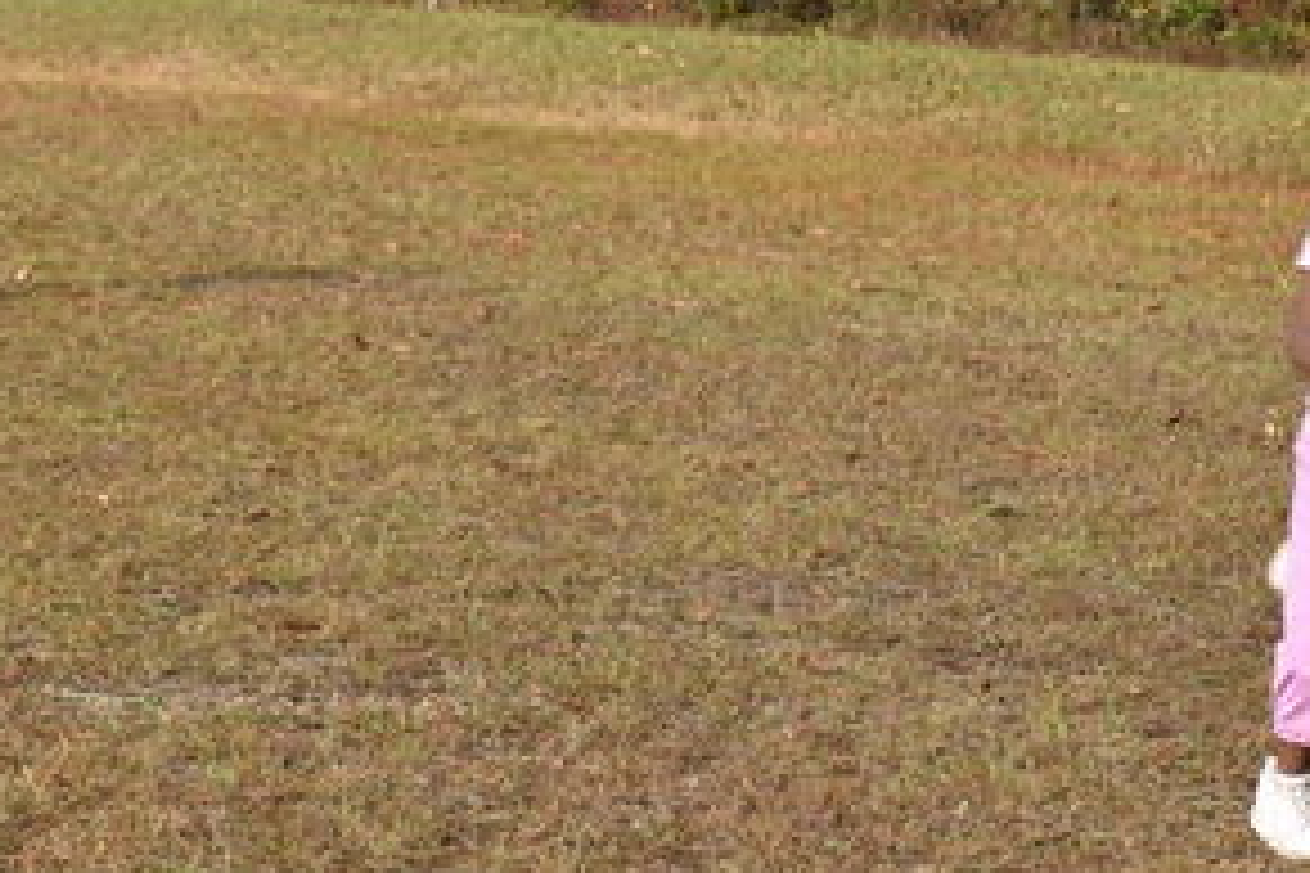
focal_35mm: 132
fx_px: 4803
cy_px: 675
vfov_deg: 10.4
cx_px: 828
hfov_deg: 15.5
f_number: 7.1
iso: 100
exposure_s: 1/250
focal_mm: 32
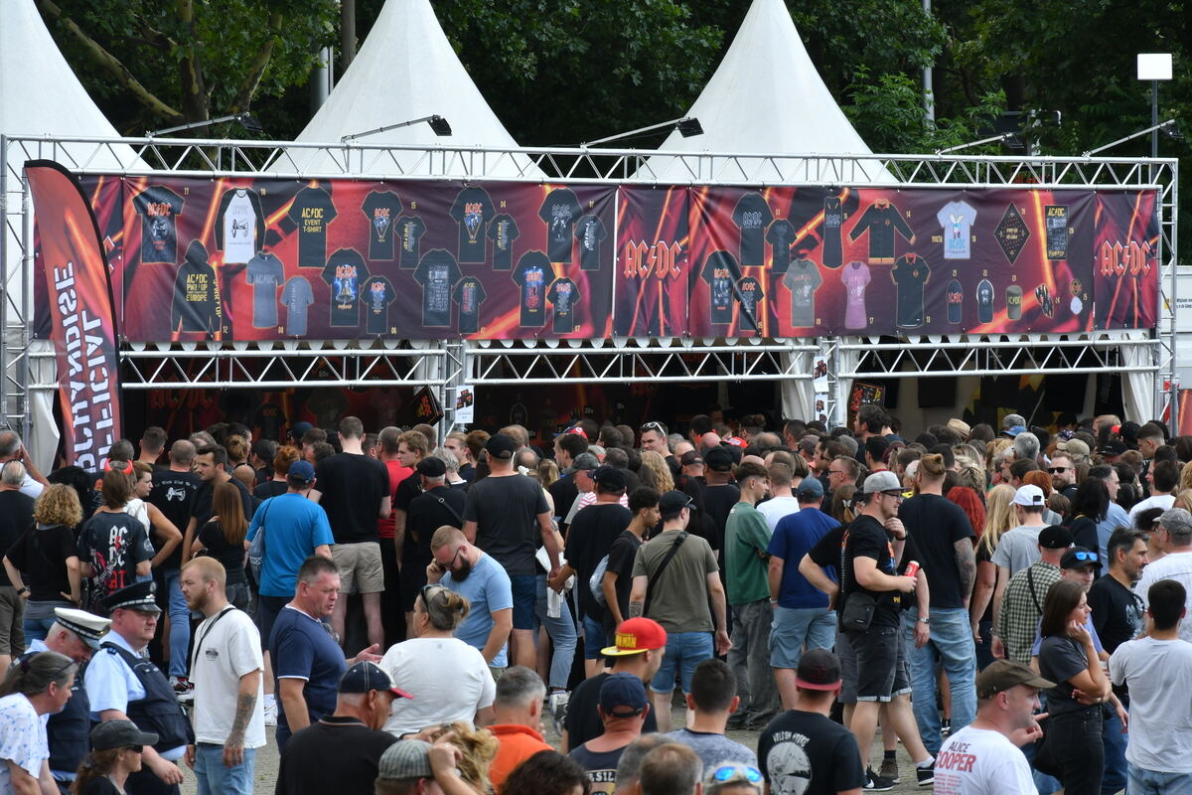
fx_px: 7449
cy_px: 398
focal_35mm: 225
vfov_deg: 6.1
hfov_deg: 9.1
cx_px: 596
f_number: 18
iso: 400
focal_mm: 150
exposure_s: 1/200
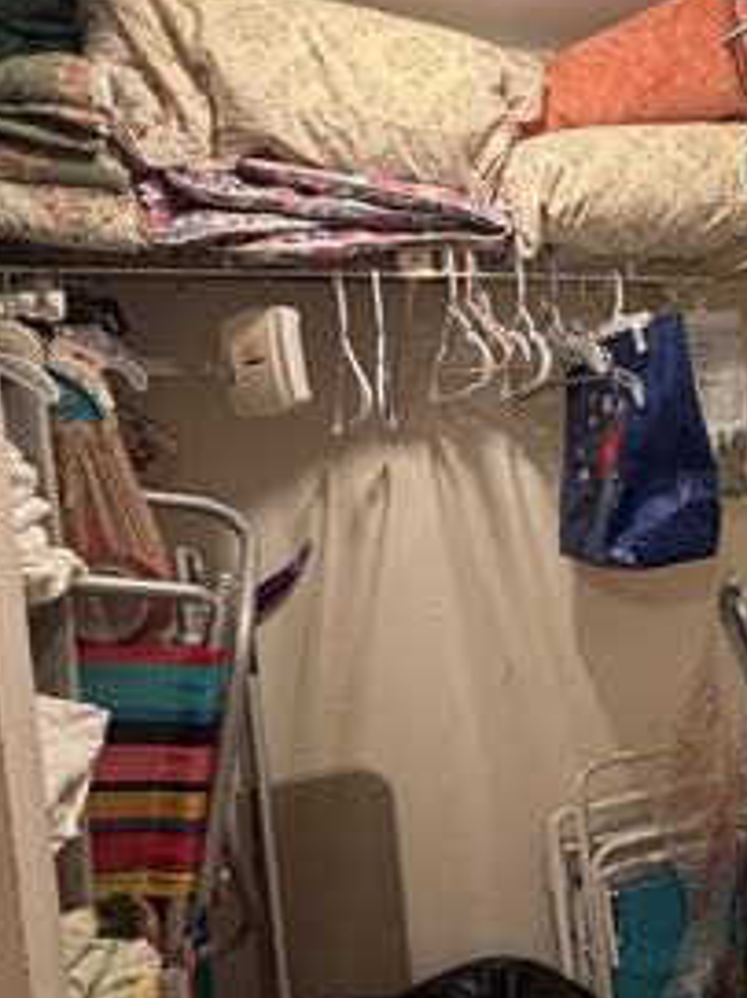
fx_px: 893
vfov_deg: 58.3
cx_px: 651
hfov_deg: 42.2
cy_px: 523
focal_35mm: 31
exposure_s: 1/120
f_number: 2.2
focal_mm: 2.22
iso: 320
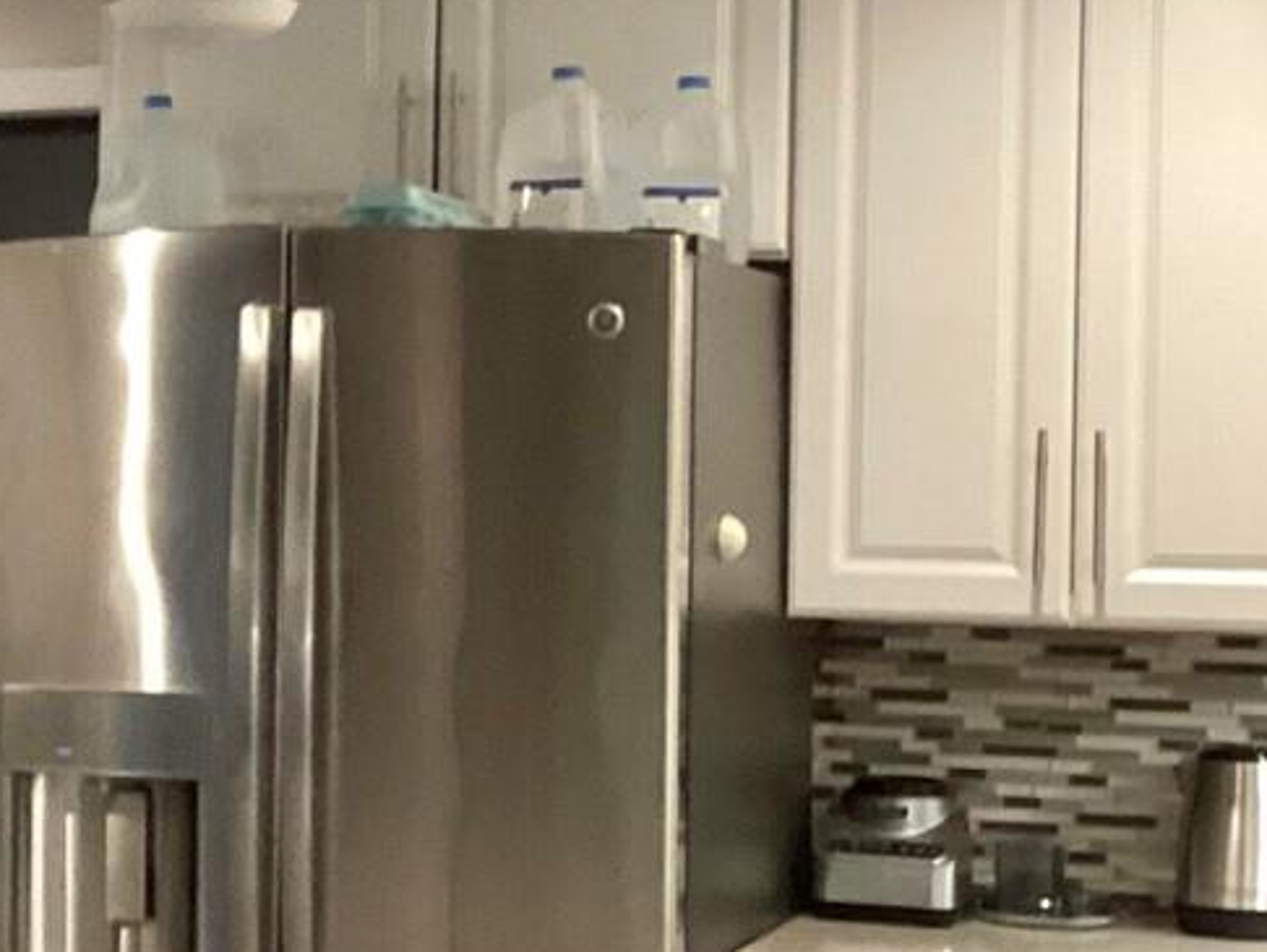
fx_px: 3735
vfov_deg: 14.5
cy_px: 548
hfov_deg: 18.3
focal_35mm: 102
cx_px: -224
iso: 250
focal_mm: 3.3
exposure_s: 1/40
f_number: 2.4
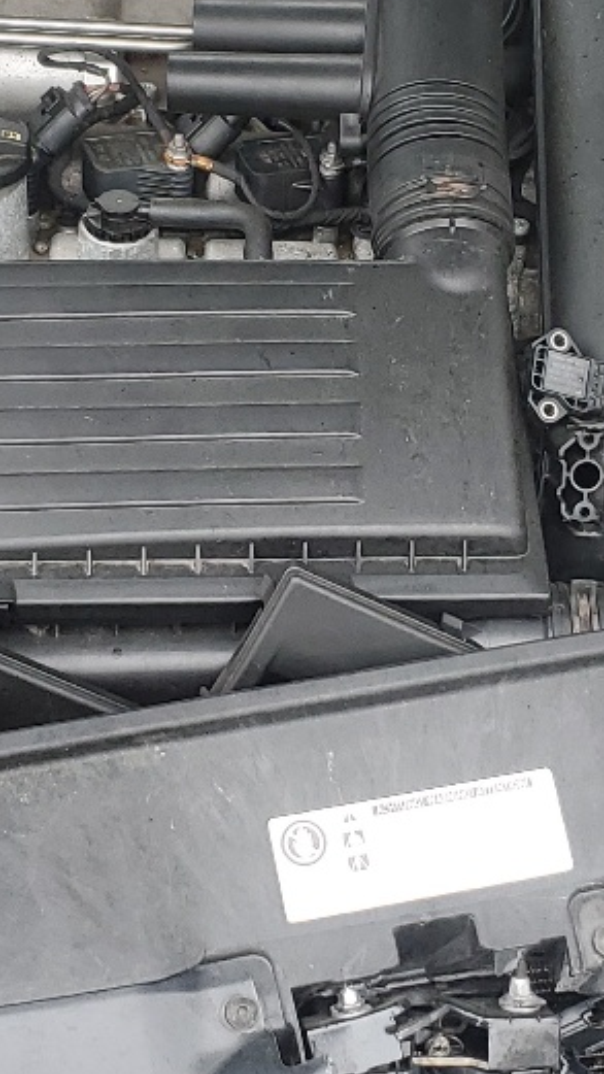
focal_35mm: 87
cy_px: 445
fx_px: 2477
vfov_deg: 24.4
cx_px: 379
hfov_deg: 13.9
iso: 52
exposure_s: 1/120
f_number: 1.5
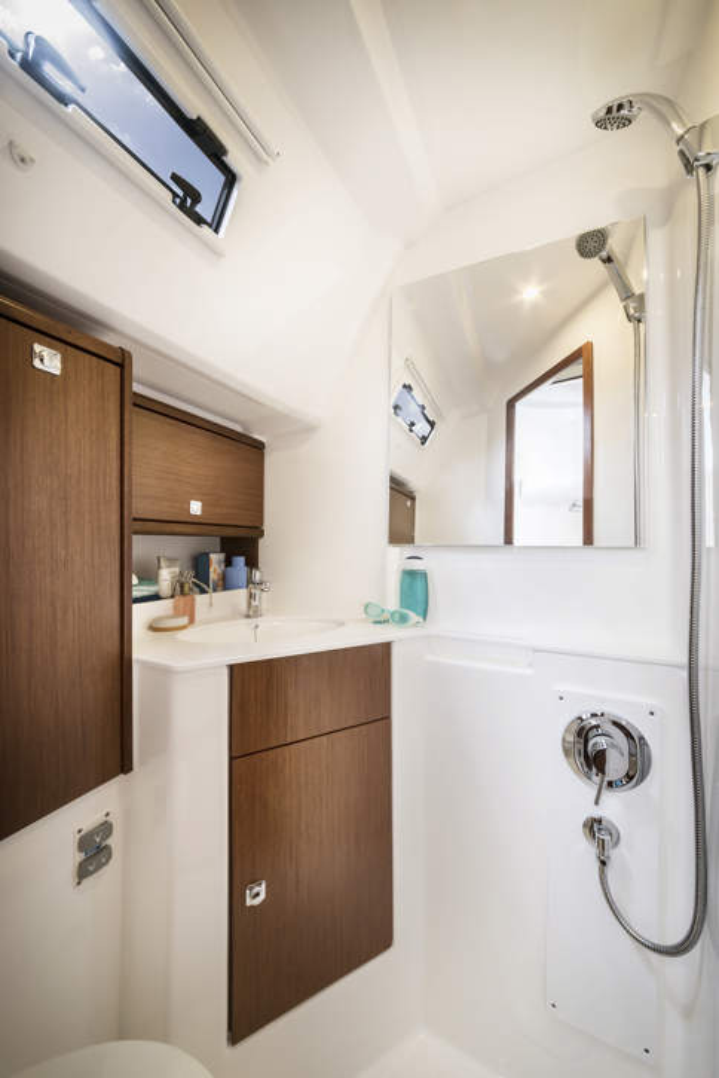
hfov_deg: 90.1
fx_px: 359
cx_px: 360
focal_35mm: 12
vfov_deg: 112.6
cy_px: 539
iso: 100
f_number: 14
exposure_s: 1
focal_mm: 12
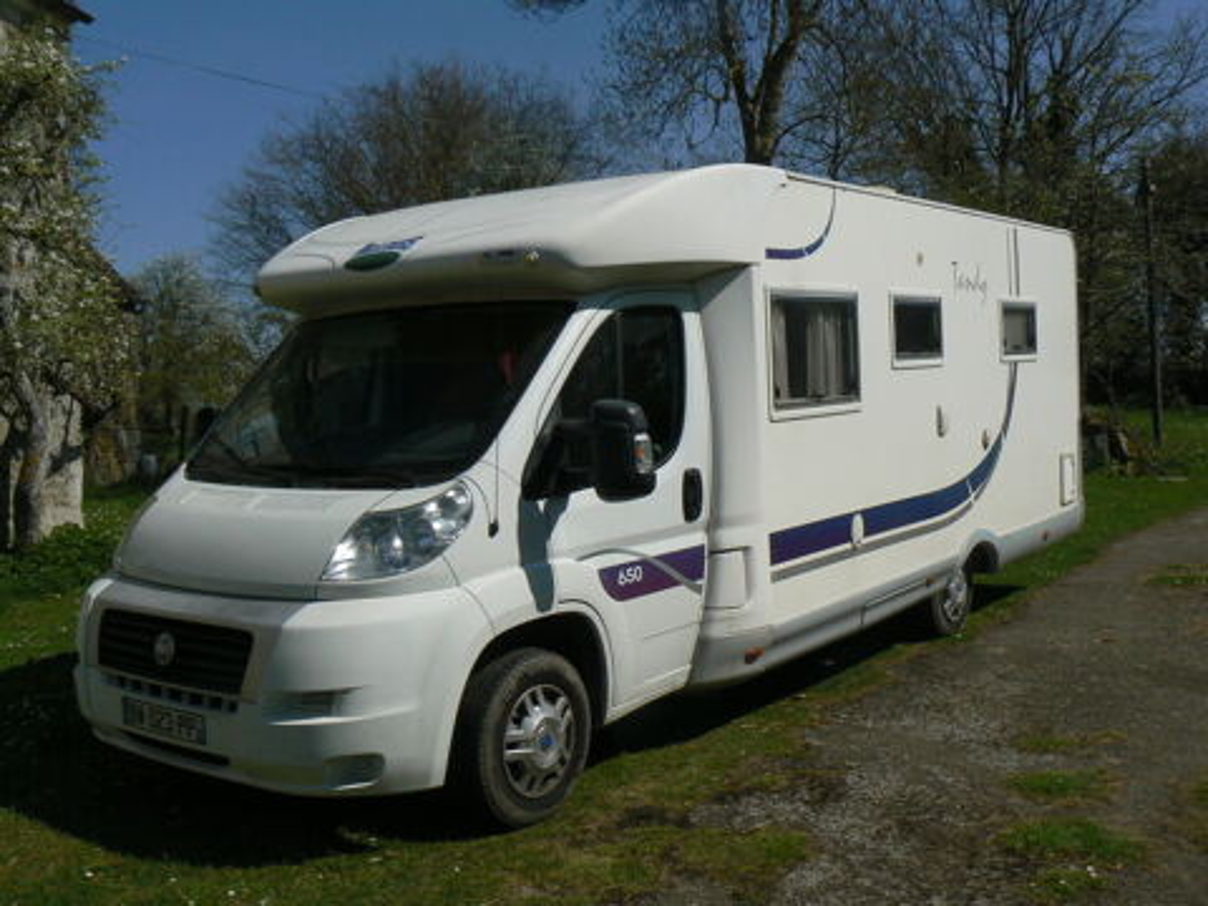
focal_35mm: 36
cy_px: 453
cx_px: 604
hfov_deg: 51.4
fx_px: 1256
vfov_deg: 39.7
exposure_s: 1/1000
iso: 80
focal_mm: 6
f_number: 6.3
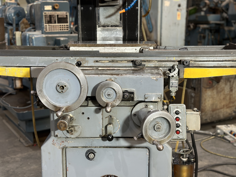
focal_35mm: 48
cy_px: 88
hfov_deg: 39.7
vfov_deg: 30.3
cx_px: 118
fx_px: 327
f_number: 1.78
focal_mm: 6.86
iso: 160
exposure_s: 1/50
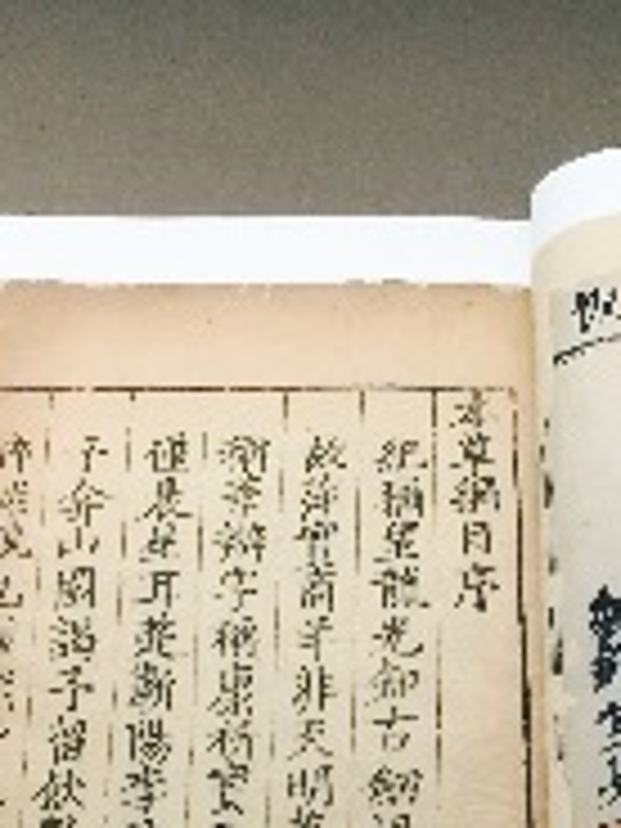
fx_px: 2009
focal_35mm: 84
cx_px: 652
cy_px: 1006
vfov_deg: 21.5
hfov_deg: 17.1
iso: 50
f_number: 2.2
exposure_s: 1/33
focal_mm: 4.15
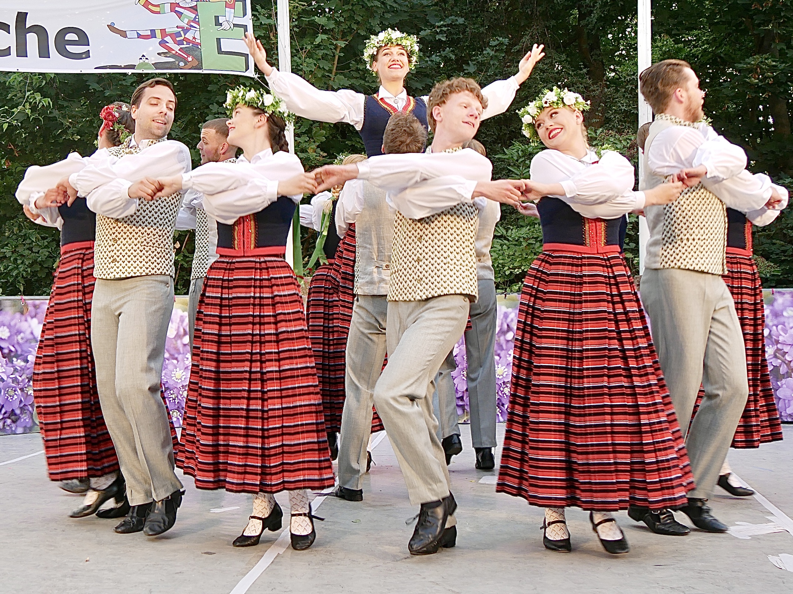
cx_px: 396
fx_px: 870
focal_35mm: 38
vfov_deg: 37.7
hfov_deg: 49.0
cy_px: 297
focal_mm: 19
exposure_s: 1/60
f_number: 3.8
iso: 200
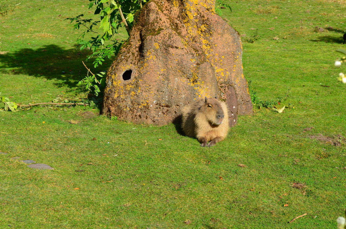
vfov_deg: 16.5
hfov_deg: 24.7
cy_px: 114
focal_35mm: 82
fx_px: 791
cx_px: 173
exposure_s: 1/125
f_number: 11
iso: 100
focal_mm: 55
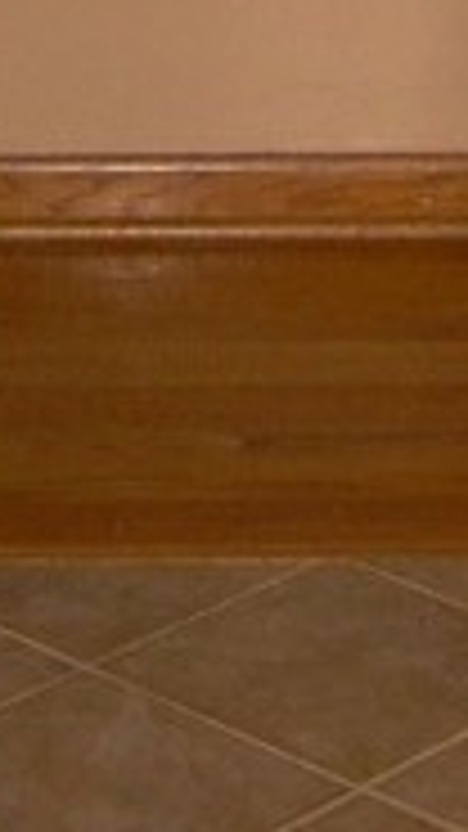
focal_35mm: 172
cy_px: -490
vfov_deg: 11.9
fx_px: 3796
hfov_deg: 7.0
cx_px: 369
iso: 130
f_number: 2.8
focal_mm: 6.3
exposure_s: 1/60
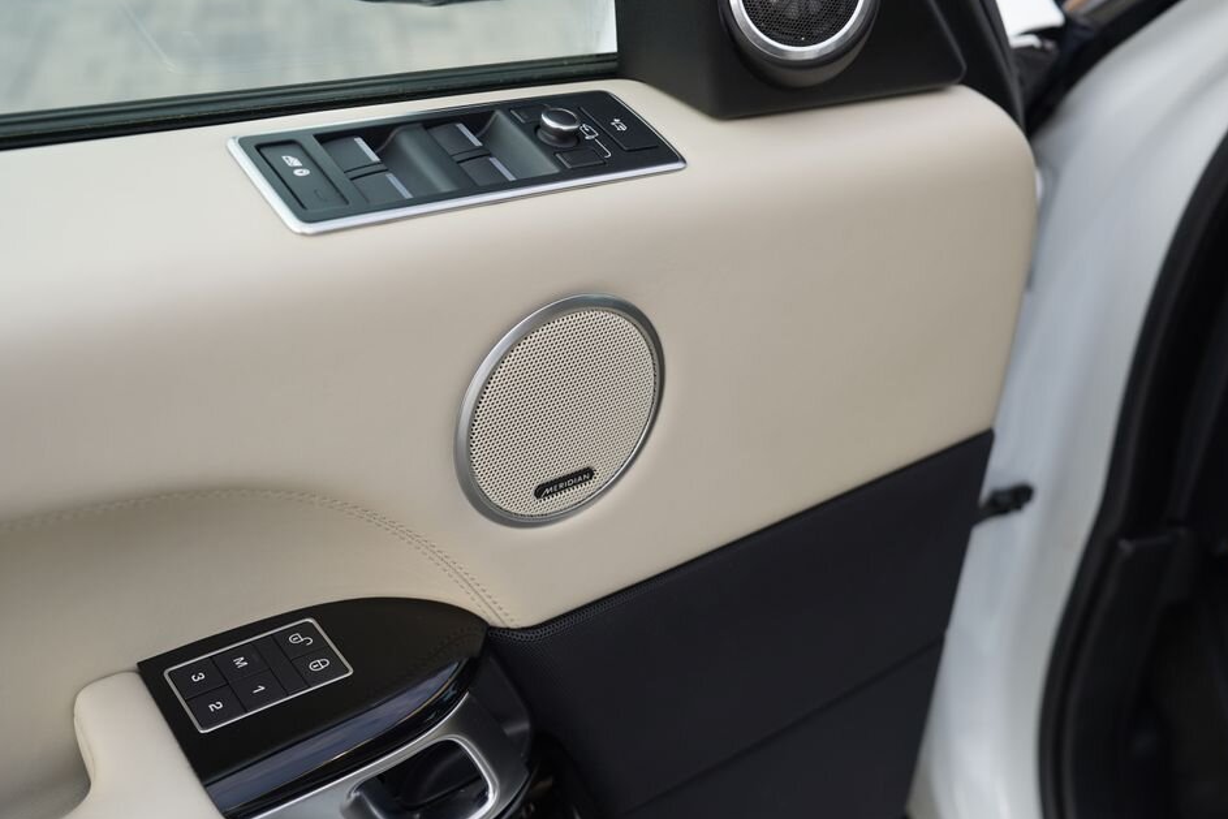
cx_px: 615
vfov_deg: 35.1
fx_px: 1296
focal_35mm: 38
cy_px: 434
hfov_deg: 50.7
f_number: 4.5
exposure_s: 1/125
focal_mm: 35
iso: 100
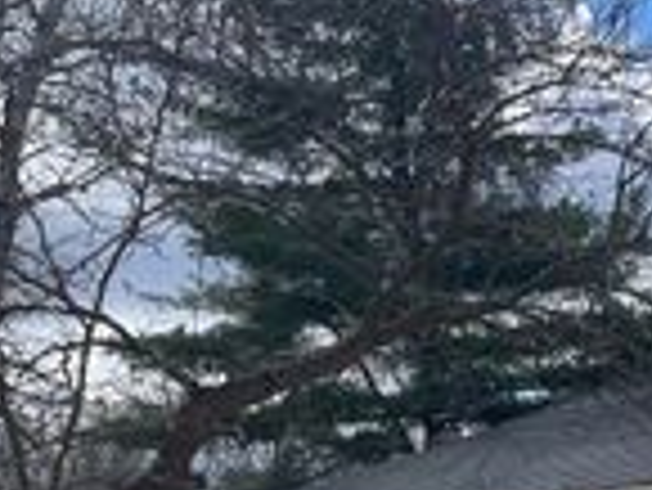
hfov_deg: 19.9
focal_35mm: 86
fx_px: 1621
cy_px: 744
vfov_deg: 15.8
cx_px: 958
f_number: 1.6
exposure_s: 1/3788
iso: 32
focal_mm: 5.1
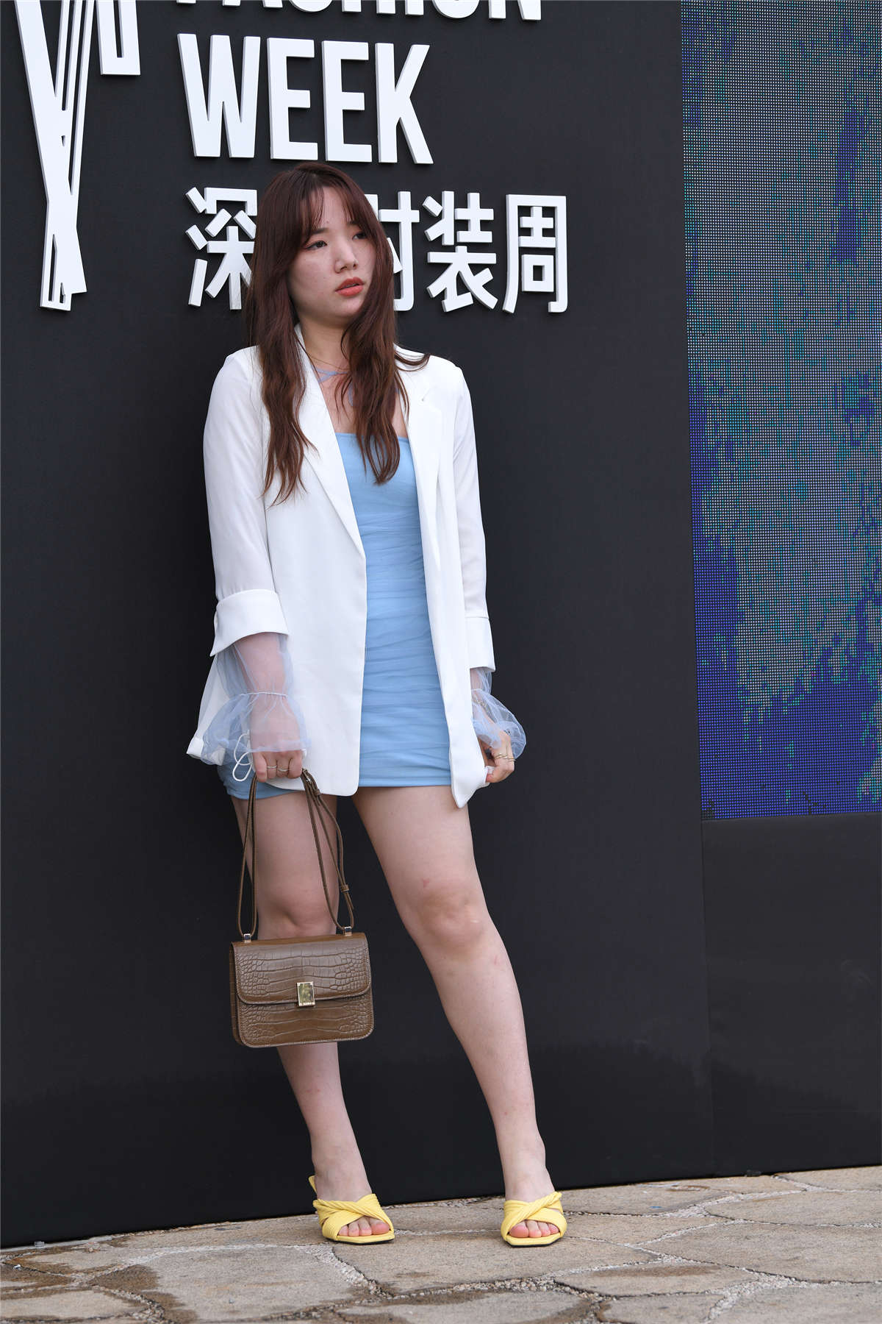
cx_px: 441
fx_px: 4042
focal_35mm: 110
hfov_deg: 12.5
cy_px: 662
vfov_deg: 18.6
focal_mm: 110
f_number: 4.5
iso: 500
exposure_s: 1/500
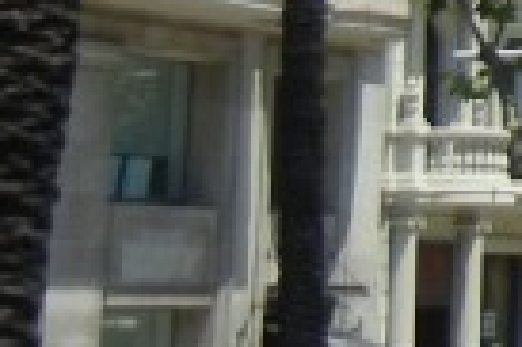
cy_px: -240
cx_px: 1852
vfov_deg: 5.8
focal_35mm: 234
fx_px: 3389
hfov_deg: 7.2
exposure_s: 1/325
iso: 160
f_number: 7
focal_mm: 5.4
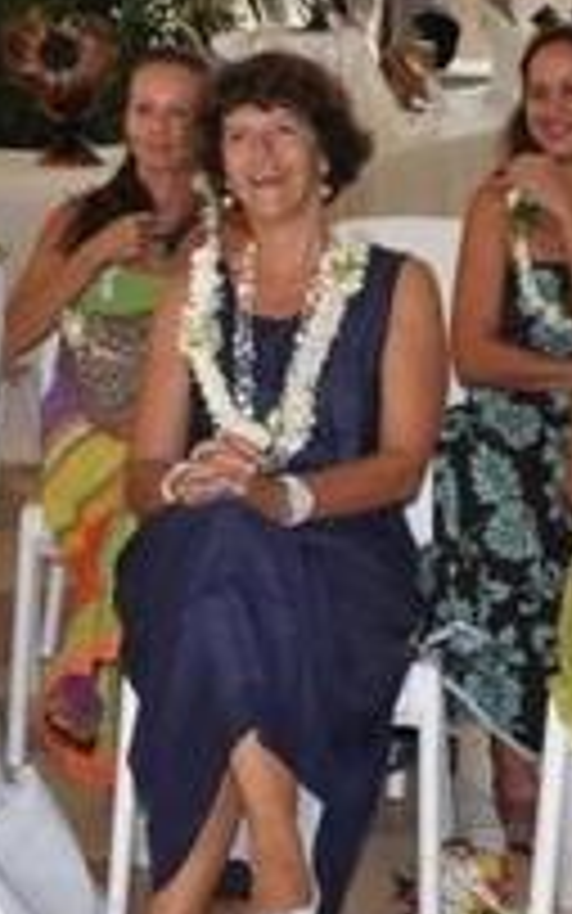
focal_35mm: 127
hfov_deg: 10.0
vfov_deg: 16.4
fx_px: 3165
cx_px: -248
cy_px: 234
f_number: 5
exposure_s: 1/100
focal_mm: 22
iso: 400
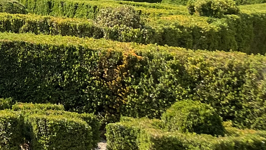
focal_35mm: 120
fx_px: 846
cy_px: -117
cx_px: -282
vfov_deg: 9.6
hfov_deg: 14.5
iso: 32
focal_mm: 4.2
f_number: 1.6
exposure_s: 1/1742
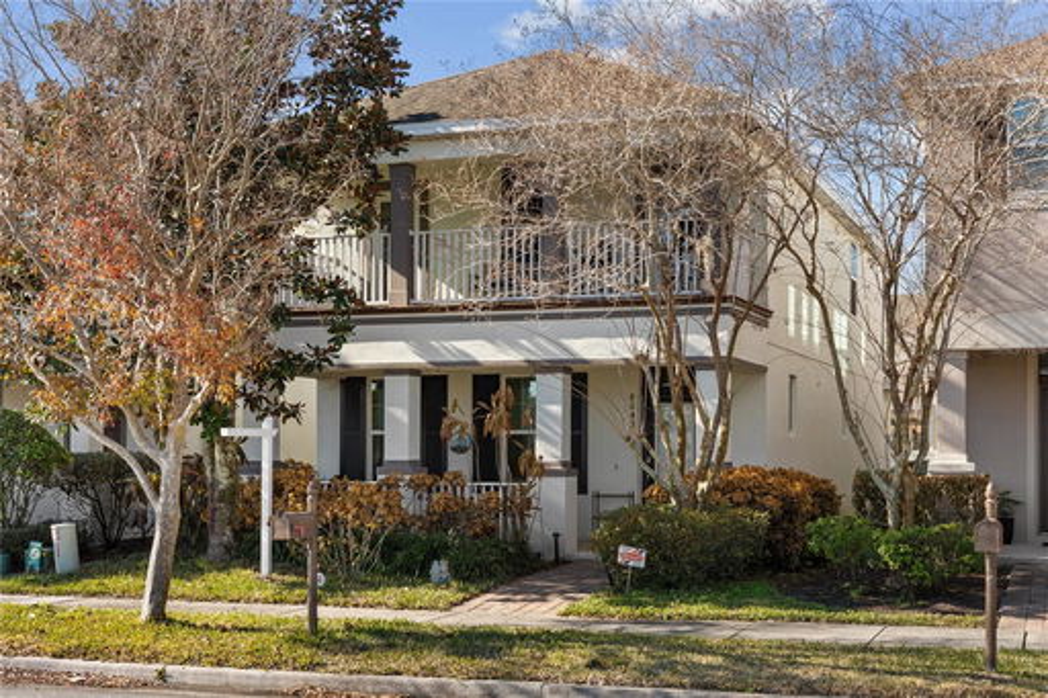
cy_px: 349
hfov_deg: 41.1
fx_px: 1397
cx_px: 524
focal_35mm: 48
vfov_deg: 28.1
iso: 80
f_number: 8
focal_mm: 48
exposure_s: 1/10
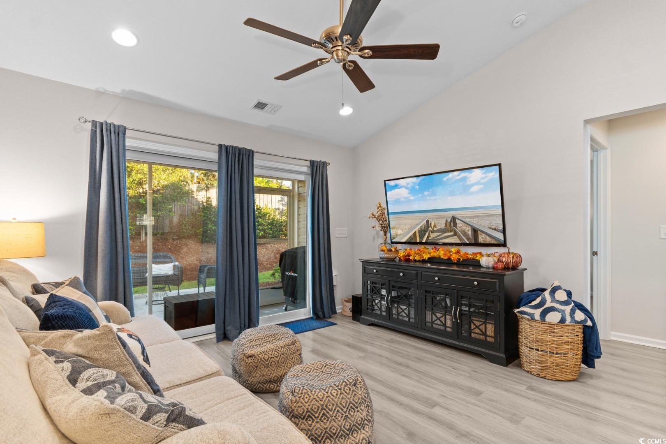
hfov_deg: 93.3
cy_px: 222
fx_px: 314
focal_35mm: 17
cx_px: 333
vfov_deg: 70.4
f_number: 4.8
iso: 100
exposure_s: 1/2
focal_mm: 11.5
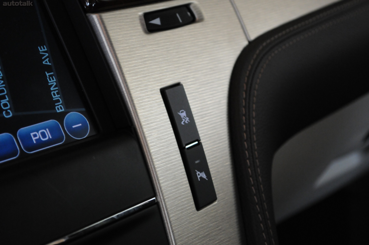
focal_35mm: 82
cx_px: 184
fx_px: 845
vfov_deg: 16.5
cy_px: 122
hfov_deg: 24.6
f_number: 5.6
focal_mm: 55
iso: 2000
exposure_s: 1/125
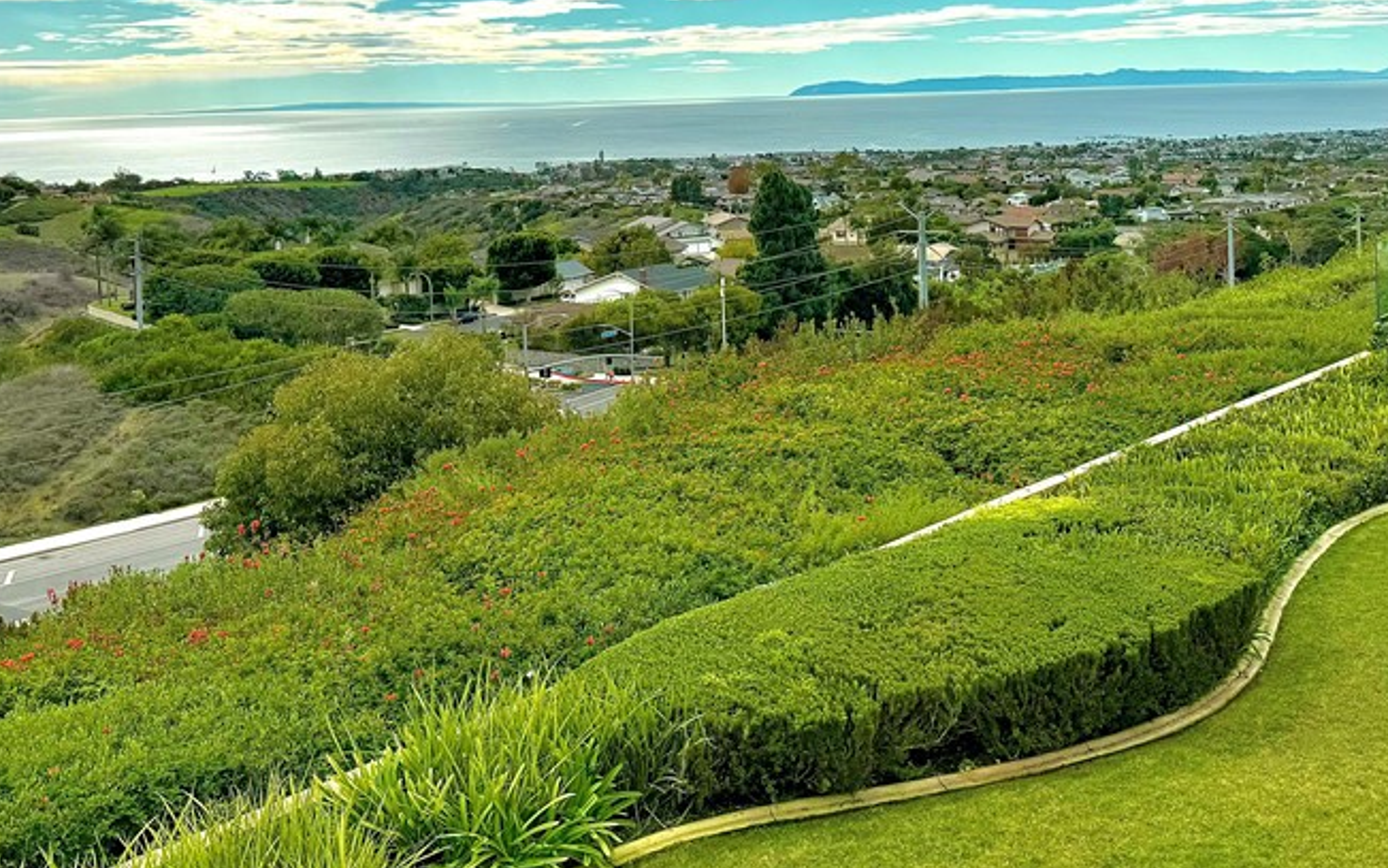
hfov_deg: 49.2
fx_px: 1513
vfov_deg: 31.1
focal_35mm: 40
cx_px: 751
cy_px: 154
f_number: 1.78
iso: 80
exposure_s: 1/8130
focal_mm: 6.76
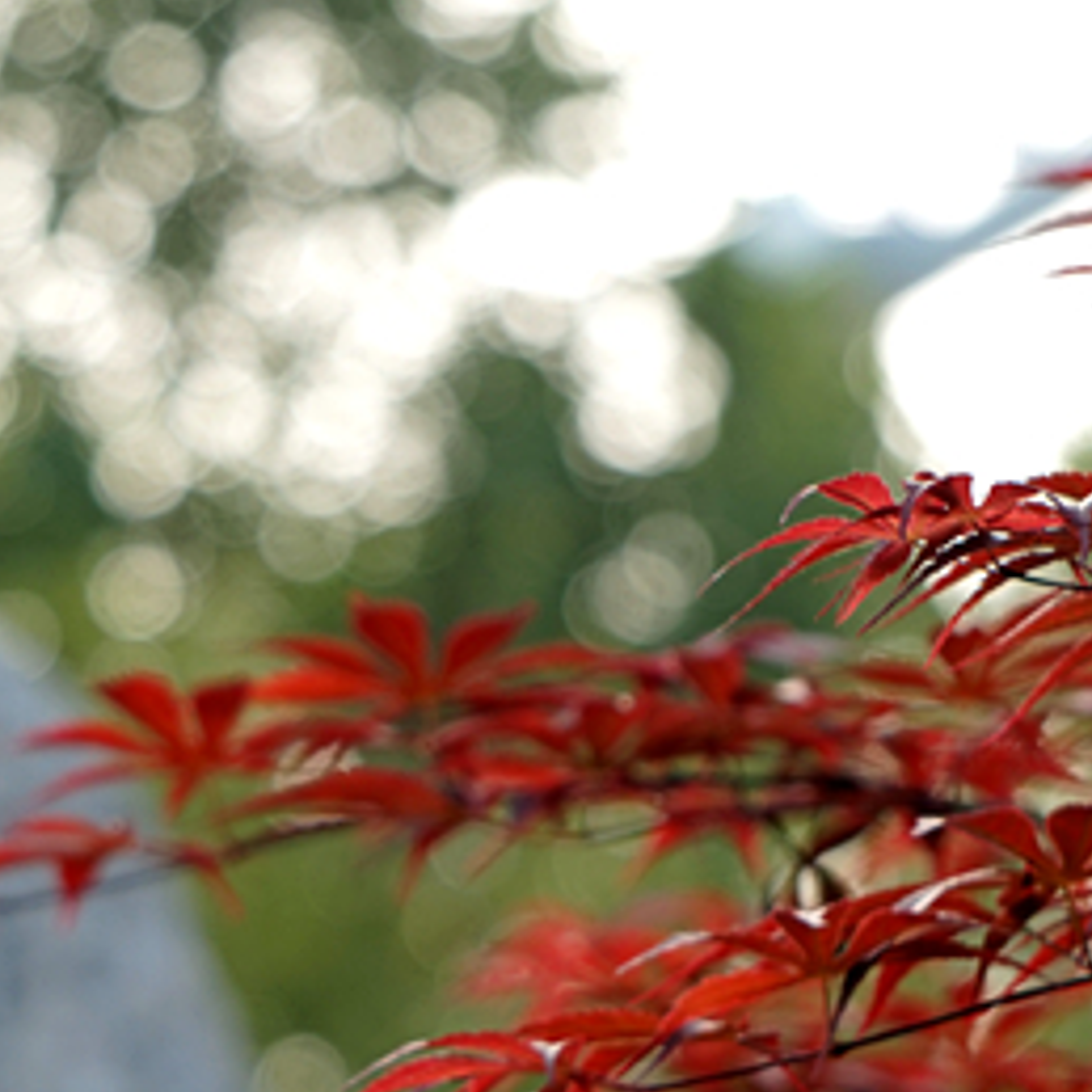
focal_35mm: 378
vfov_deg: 4.6
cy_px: 881
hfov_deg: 4.6
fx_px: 13491
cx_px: 152
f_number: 5.6
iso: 160
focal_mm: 96
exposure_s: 1/160
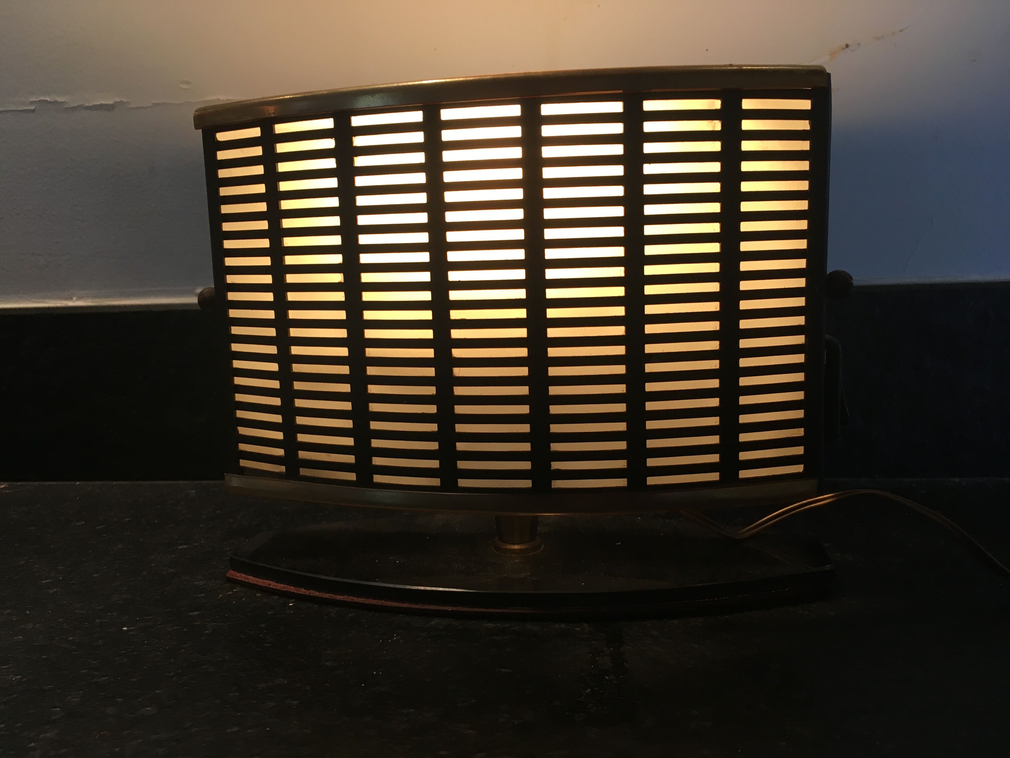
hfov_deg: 61.7
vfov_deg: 48.2
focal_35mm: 29
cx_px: 505
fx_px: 846
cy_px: 379
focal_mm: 4.15
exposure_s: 1/33
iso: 50
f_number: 2.2
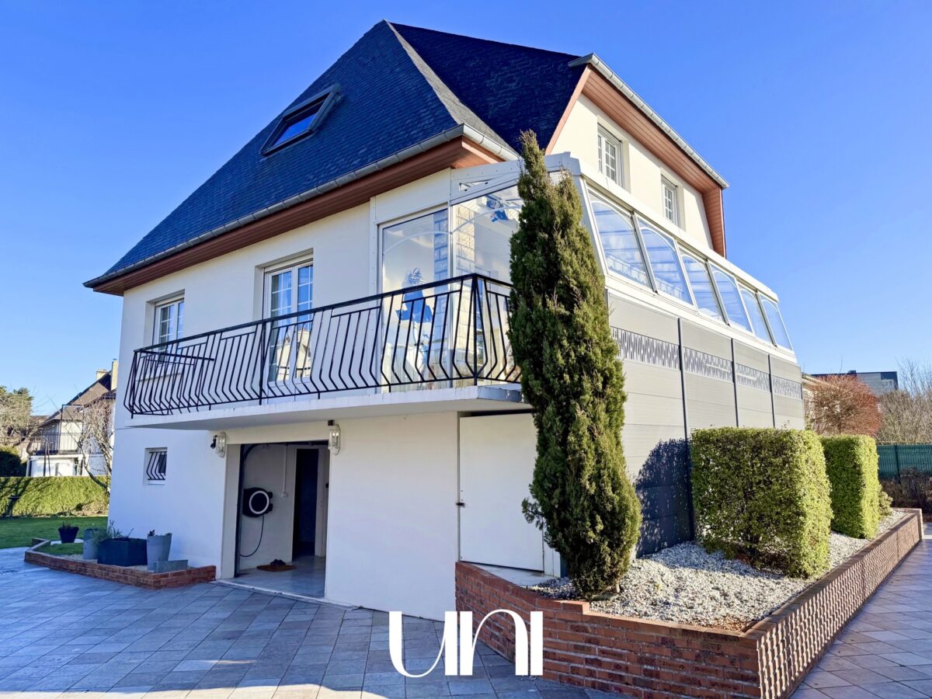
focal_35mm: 24
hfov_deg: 71.6
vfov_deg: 56.8
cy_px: 350
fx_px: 646
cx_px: 466
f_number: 1.78
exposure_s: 1/2710
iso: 80
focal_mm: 6.76
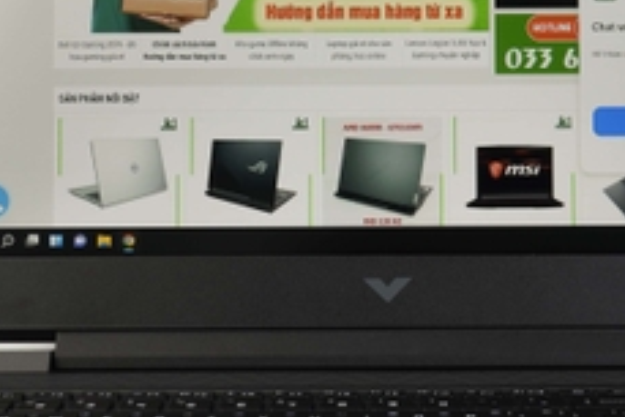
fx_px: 1772
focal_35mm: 102
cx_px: 390
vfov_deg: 13.4
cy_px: 199
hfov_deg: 20.0
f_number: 7.1
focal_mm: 26
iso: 100
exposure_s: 1/10
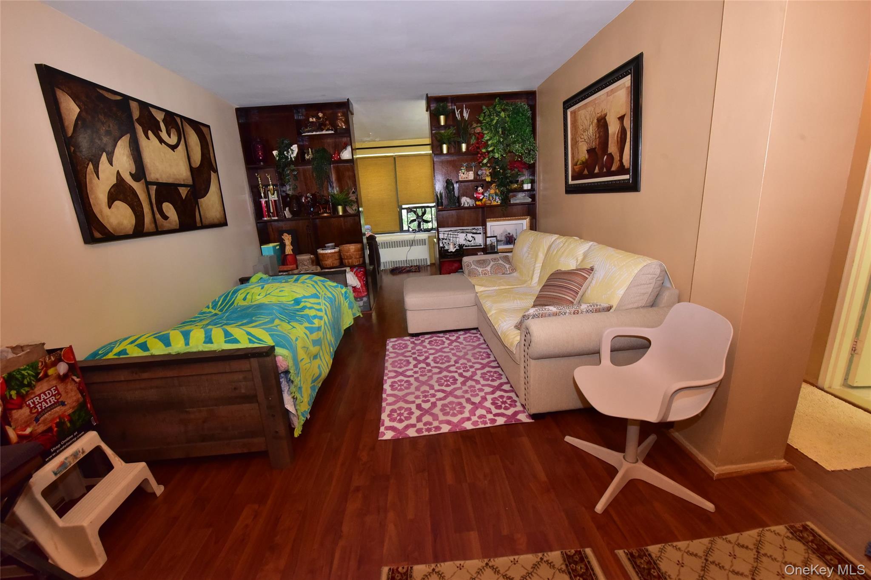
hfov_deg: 104.3
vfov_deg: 81.2
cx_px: 436
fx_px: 339
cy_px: 290
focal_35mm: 14
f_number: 9
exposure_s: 1/60
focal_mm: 14
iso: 3200
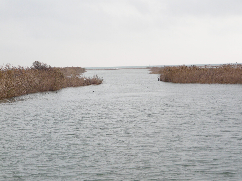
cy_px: 90
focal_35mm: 96
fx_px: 671
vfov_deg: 15.4
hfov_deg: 20.4
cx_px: 121
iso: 100
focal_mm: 15.8
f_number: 3.6
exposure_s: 1/100
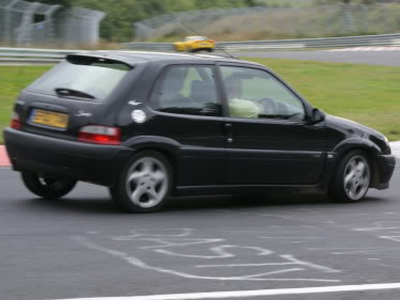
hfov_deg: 15.9
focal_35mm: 123
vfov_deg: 12.0
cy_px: 120
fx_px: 1421
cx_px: 299
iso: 320
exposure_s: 1/160
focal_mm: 50
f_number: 5.6
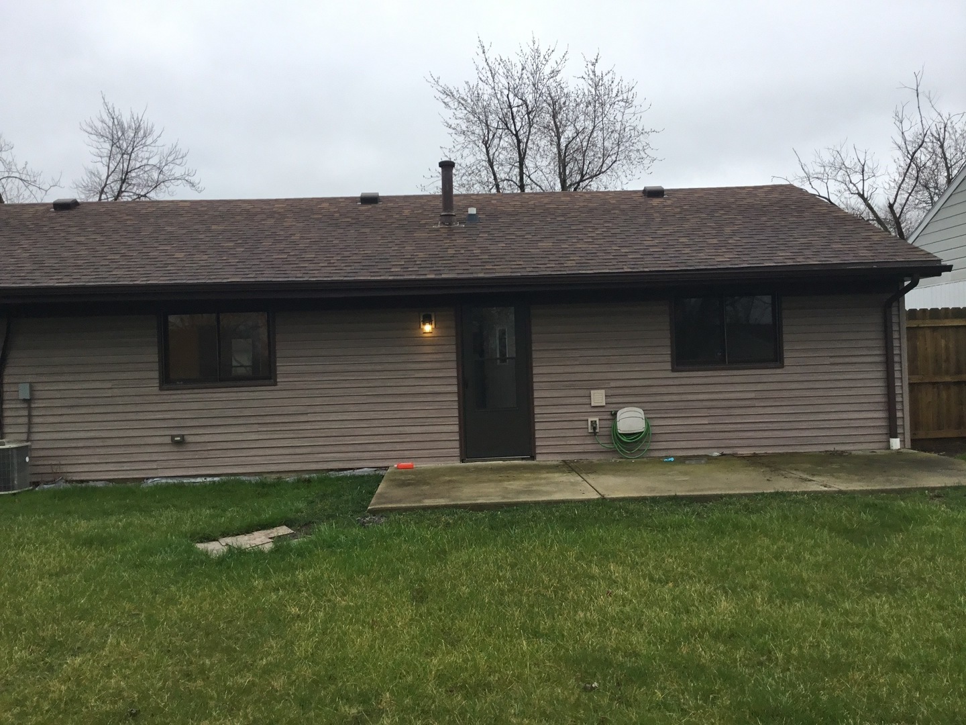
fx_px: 865
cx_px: 483
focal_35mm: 31
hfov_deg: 58.4
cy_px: 362
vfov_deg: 45.4
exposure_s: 1/120
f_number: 2.4
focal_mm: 3.3
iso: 32
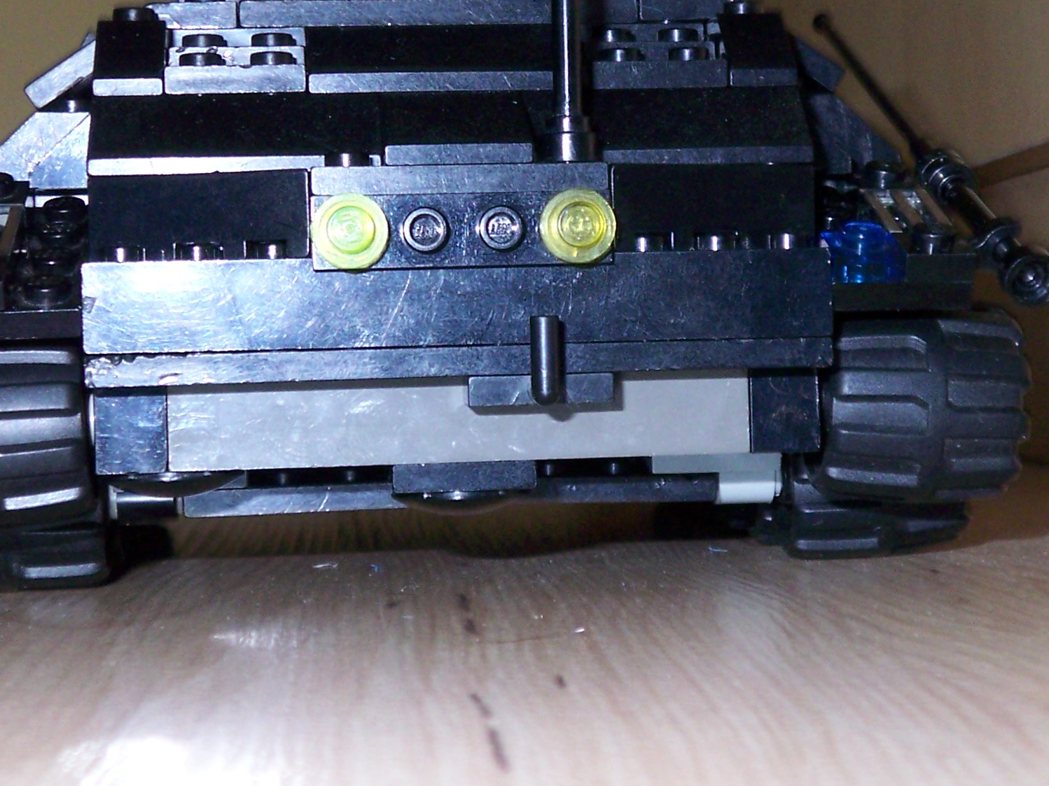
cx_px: 604
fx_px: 2424
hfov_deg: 24.4
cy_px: 335
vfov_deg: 18.4
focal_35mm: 80
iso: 125
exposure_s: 1/60
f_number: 3.9
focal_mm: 6.4
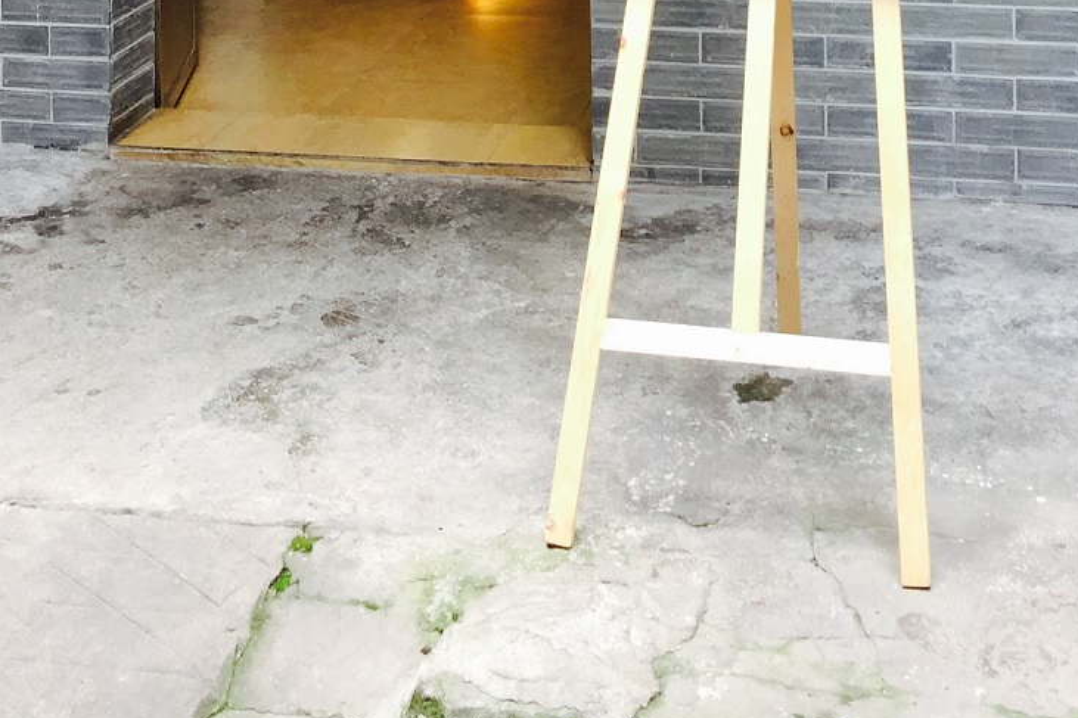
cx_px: 706
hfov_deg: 30.3
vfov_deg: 18.3
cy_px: -360
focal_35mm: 66
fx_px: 1976
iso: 50
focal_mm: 4.15
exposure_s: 1/100
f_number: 2.2
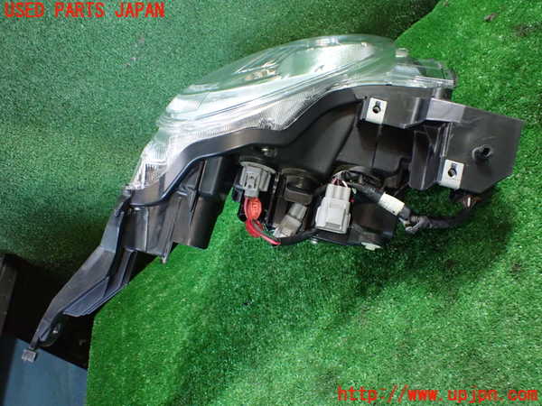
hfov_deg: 60.0
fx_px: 470
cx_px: 271
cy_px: 203
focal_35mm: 30
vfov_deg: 46.8
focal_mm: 5.4
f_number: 2.3
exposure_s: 1/80
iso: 800
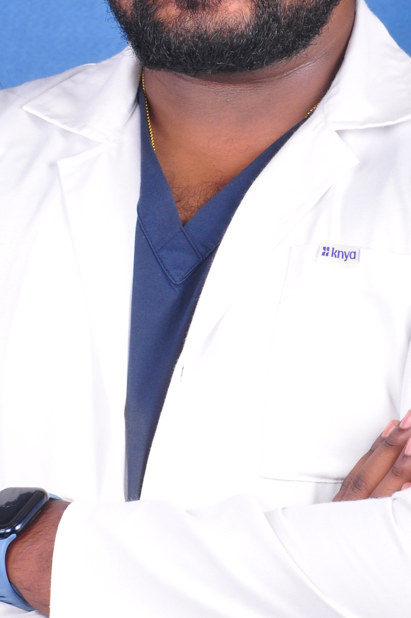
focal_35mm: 344
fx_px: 5907
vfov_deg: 6.0
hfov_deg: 4.0
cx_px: 184
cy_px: 82
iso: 250
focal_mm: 105
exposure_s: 1/125
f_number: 11
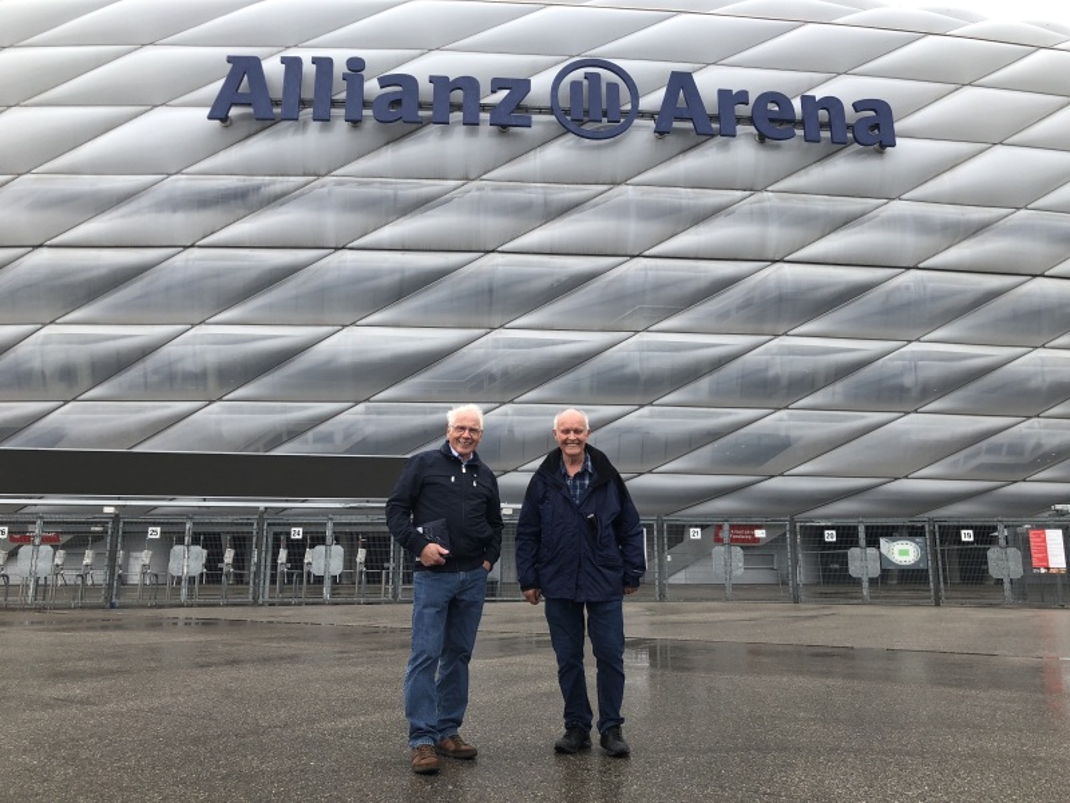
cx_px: 535
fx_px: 865
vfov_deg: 49.7
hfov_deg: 63.4
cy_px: 402
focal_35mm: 28
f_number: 1.8
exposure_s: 1/338
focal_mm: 4
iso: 20
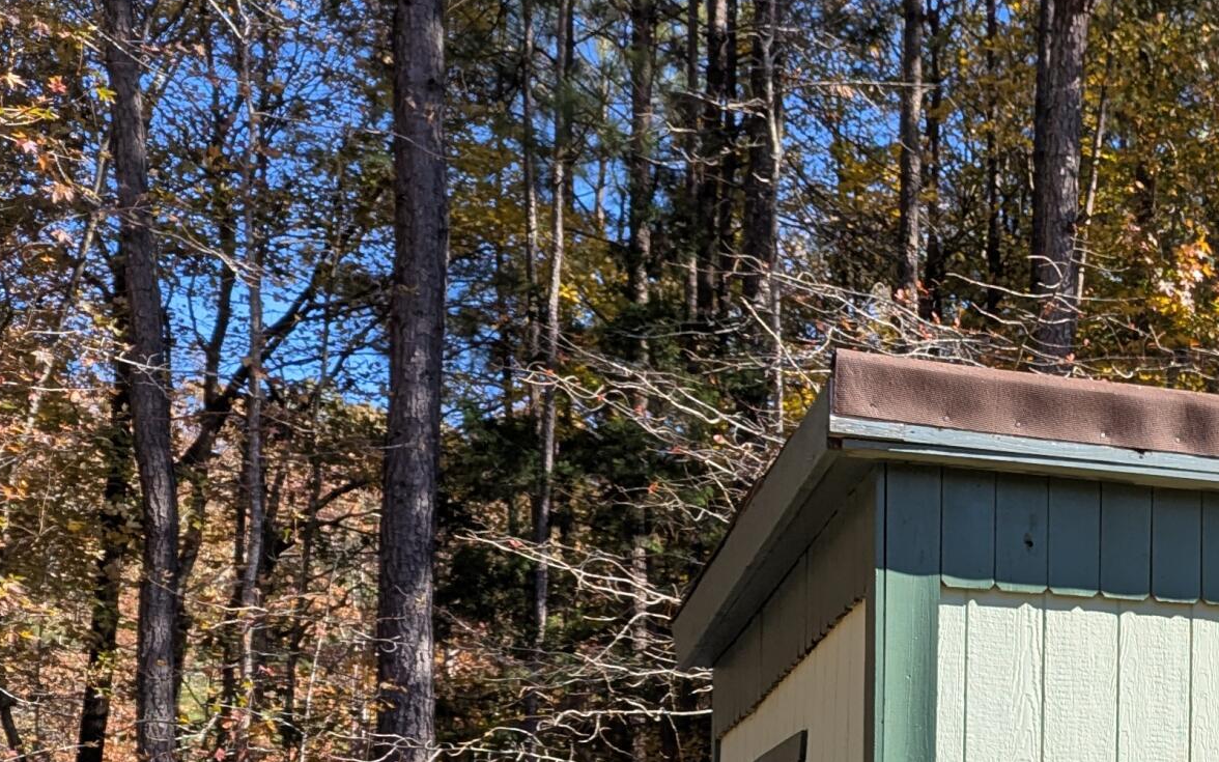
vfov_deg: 19.1
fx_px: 2159
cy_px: 857
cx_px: 1439
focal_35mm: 65
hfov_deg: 27.9
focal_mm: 6.81
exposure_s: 1/967
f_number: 1.85
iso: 59
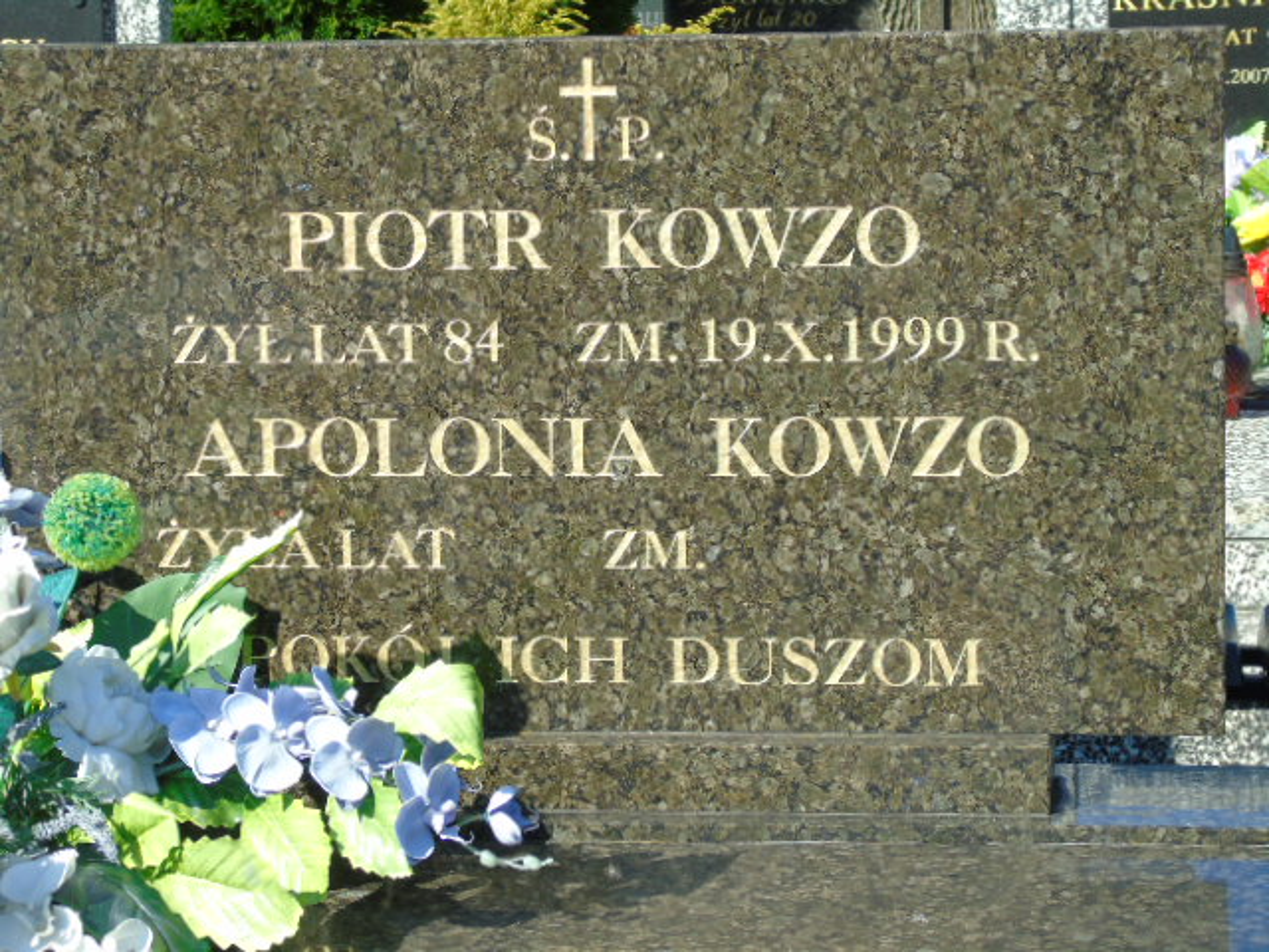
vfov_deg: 13.7
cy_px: 476
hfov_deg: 18.2
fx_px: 3959
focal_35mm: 108
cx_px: 634
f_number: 4.4
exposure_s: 1/250
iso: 80
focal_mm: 19
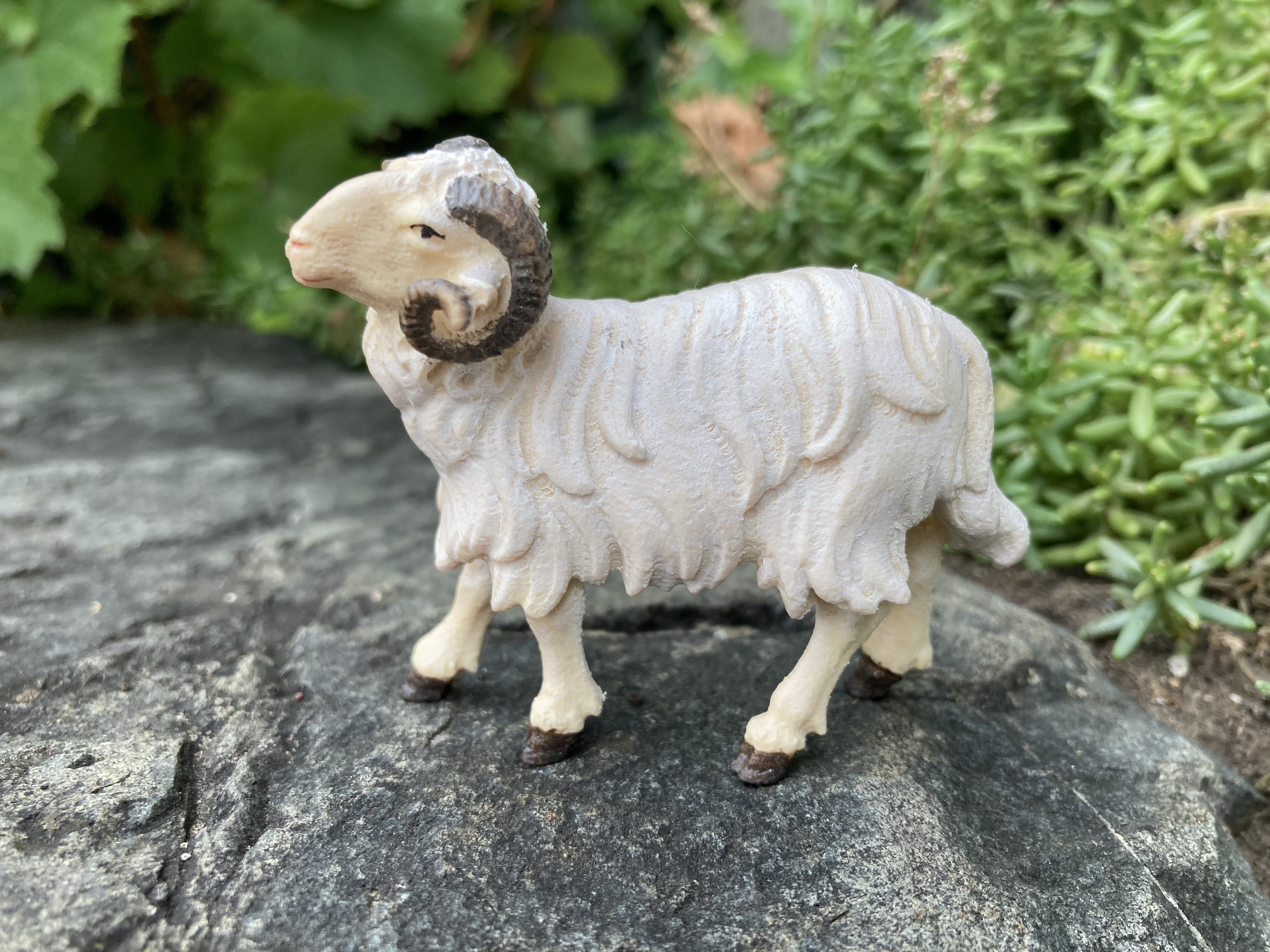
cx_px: 635
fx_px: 1027
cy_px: 476
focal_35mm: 28
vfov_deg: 49.7
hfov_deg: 63.4
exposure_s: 1/209
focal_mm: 3.99
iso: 20
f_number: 1.8
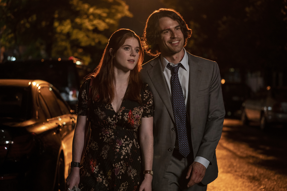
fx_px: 558
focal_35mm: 70
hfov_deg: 28.8
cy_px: 96
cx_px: 144
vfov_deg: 19.5
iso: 2500
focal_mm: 70
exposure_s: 1/250
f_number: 2.8
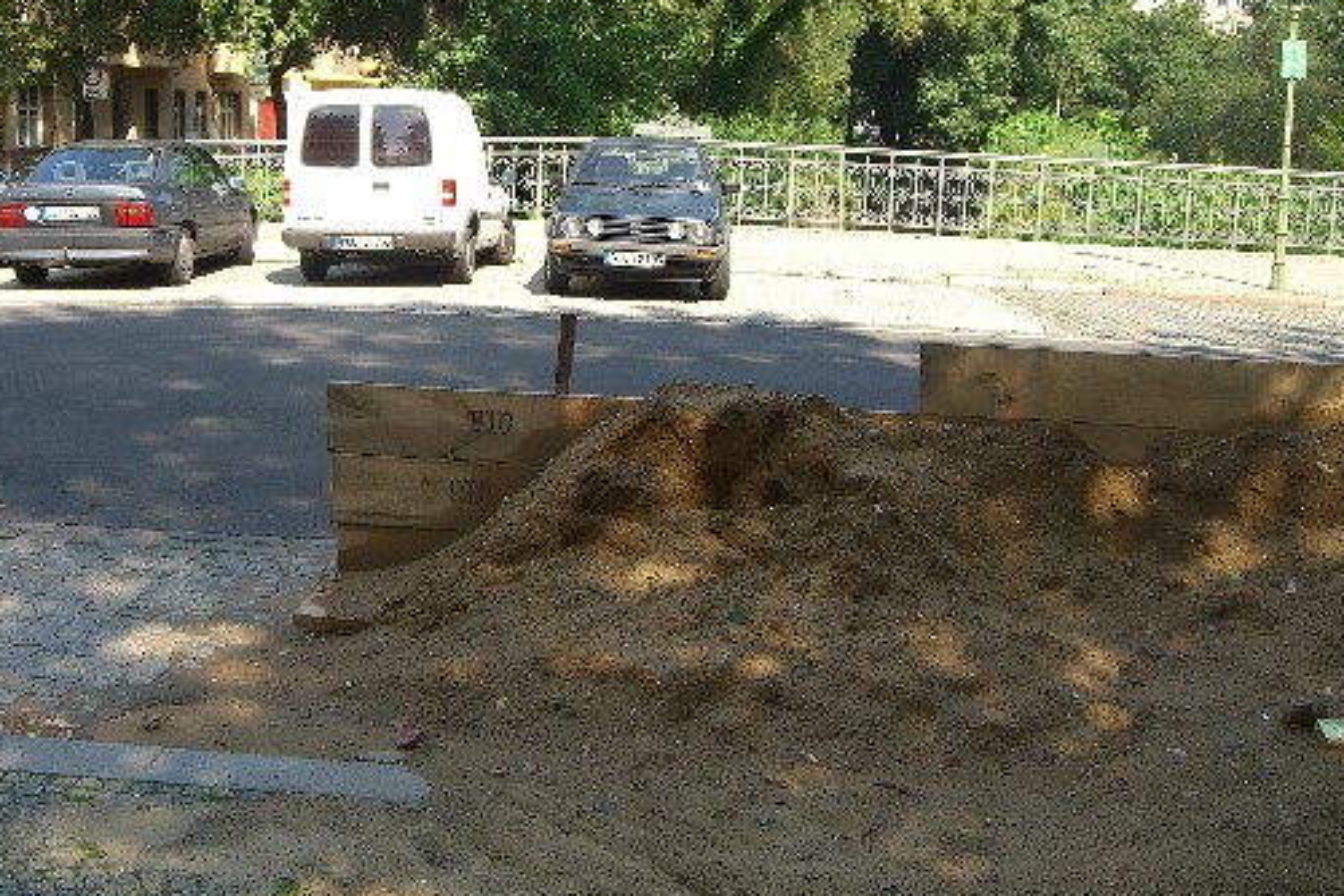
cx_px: 594
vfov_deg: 29.2
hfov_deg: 42.7
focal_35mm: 46
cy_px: 377
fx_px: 1717
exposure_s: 1/200
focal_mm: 7.9
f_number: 4
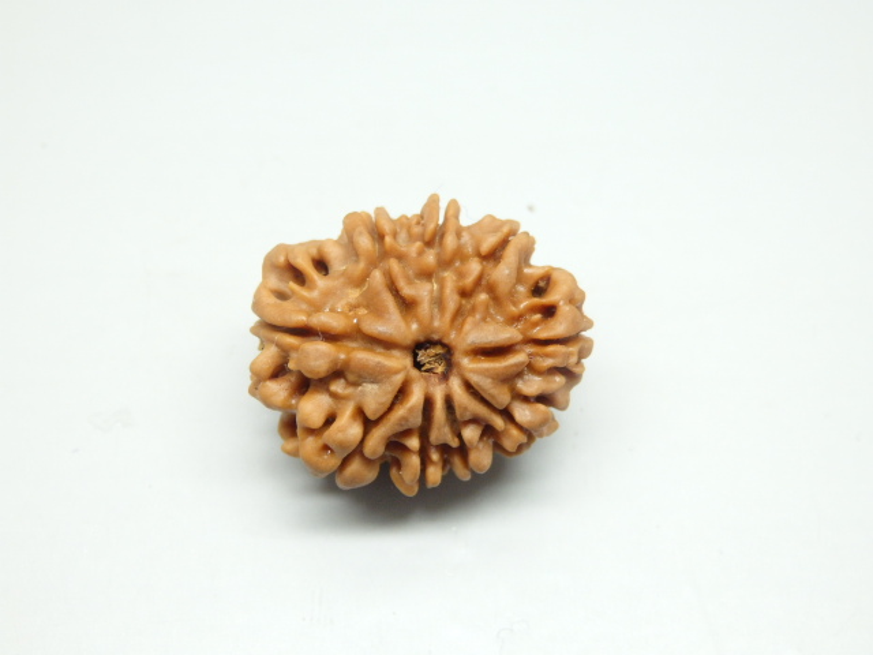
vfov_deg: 22.3
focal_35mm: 66
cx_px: 436
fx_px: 1664
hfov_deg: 29.4
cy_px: 328
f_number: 4.4
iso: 500
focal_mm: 11.9
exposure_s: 1/100
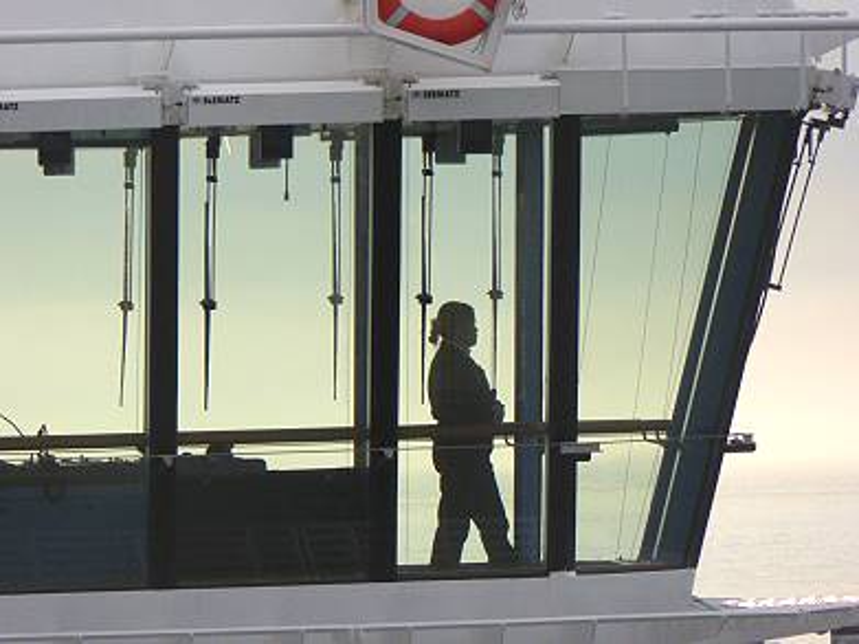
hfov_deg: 2.6
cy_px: 322
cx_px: 430
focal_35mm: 753
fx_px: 18680
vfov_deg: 2.0
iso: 640
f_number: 6.3
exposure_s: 1/500
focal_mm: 121.5
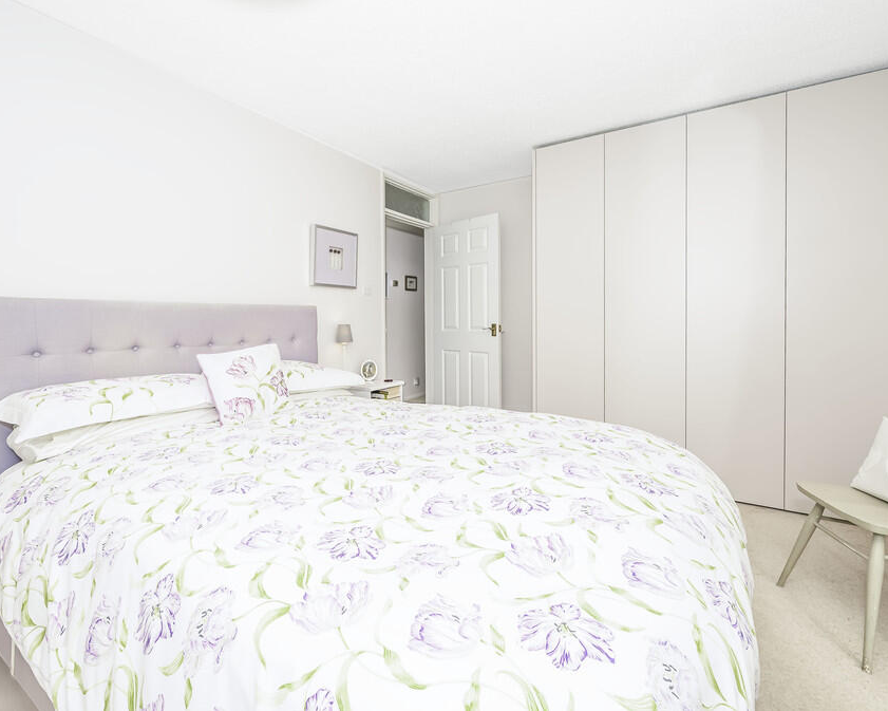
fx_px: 421
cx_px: 427
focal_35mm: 16
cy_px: 351
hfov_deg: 93.1
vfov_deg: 80.4
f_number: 7.1
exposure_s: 1/125
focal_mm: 14
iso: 320
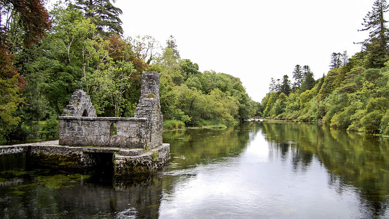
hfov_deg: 61.0
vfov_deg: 36.6
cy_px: 127
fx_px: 330
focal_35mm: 32
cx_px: 195
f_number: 3.8
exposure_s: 1/400
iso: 200
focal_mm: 20
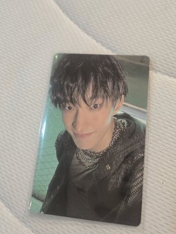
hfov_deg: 44.1
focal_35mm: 32
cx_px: 101
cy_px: 113
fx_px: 217
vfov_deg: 56.8
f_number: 1.8
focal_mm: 5.4
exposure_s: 1/120
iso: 640
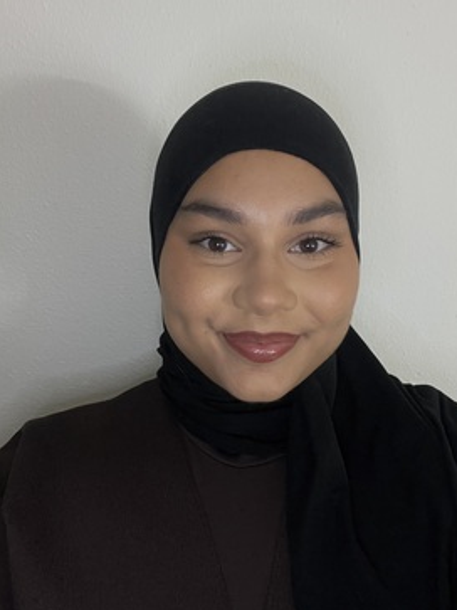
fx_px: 564
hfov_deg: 44.1
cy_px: 312
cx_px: 242
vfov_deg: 56.8
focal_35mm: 32
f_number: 2.2
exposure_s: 1/30
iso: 500
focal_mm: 2.71
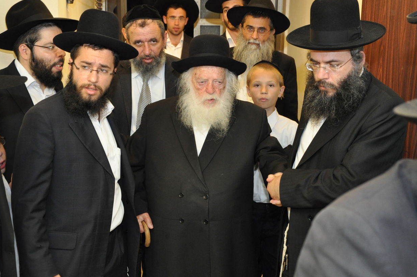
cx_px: 217
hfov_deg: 29.7
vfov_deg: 20.0
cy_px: 139
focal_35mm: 68
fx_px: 787
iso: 800
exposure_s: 1/60
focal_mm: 40
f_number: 5
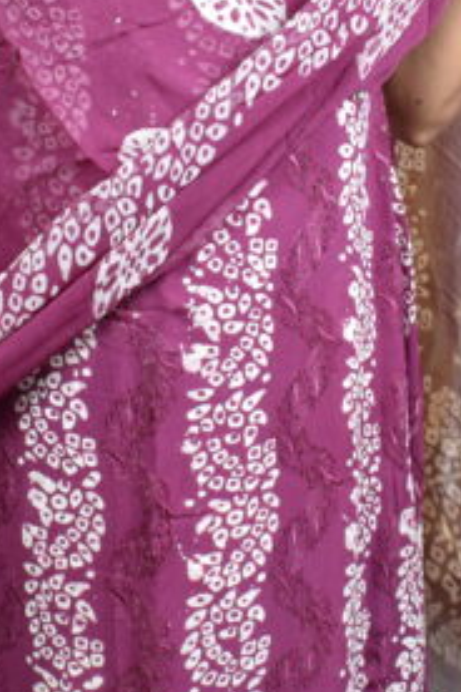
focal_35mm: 88
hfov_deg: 15.5
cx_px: 173
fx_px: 1690
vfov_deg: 22.9
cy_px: 170
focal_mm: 18
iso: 200
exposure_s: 1/30
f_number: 4.5
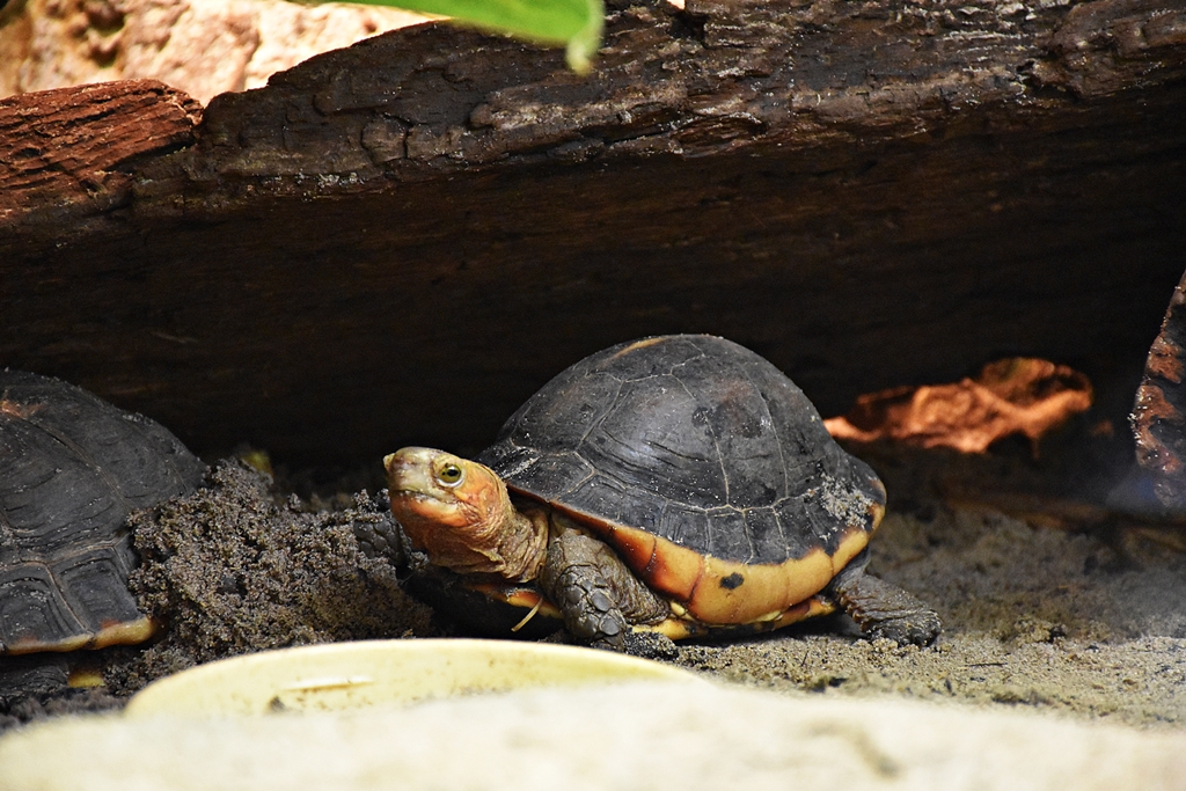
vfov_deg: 6.5
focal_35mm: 210
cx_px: 593
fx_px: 6919
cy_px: 396
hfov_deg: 9.8
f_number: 5.6
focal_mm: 140
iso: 7200
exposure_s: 1/125
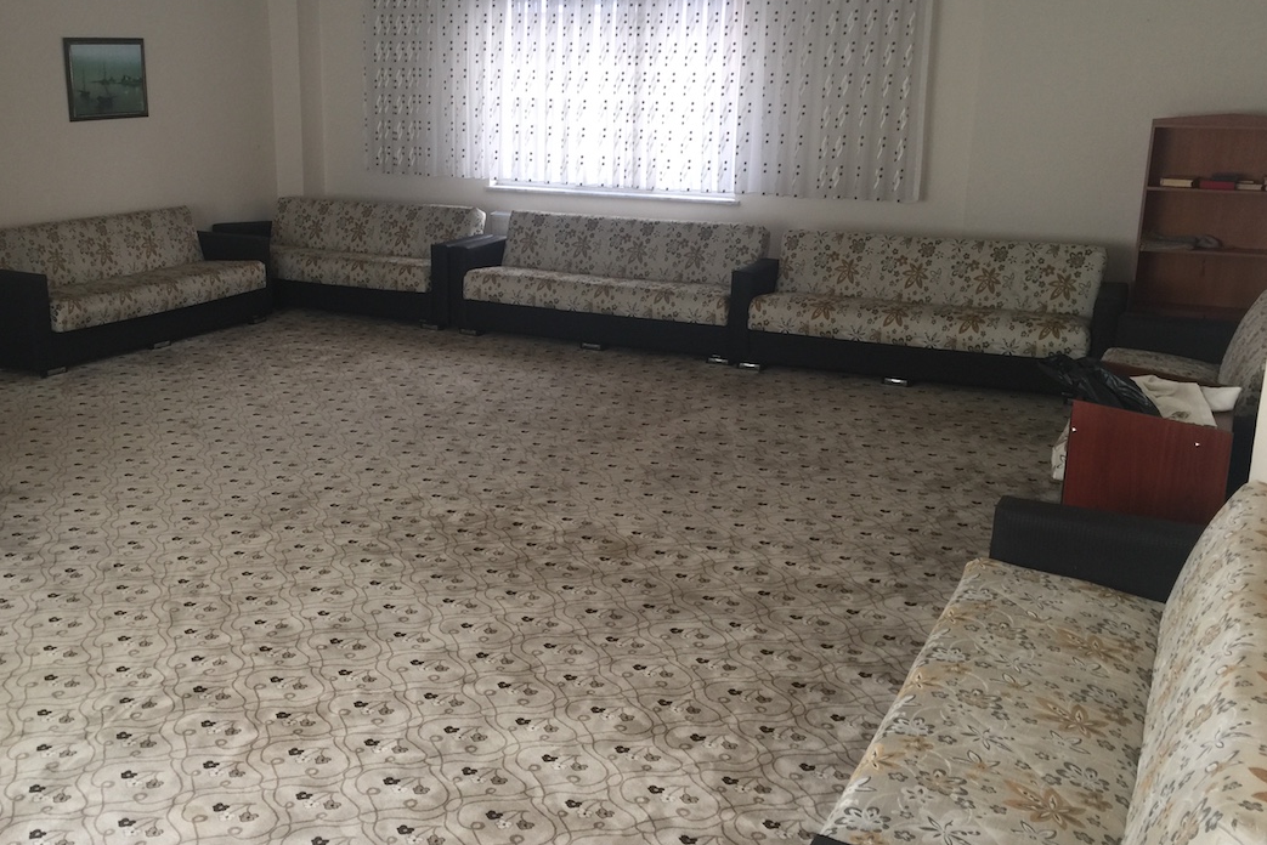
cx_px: 496
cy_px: 414
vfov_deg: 36.0
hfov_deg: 51.5
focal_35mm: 37
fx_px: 1302
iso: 32
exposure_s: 1/33
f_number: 2.2
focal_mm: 4.15
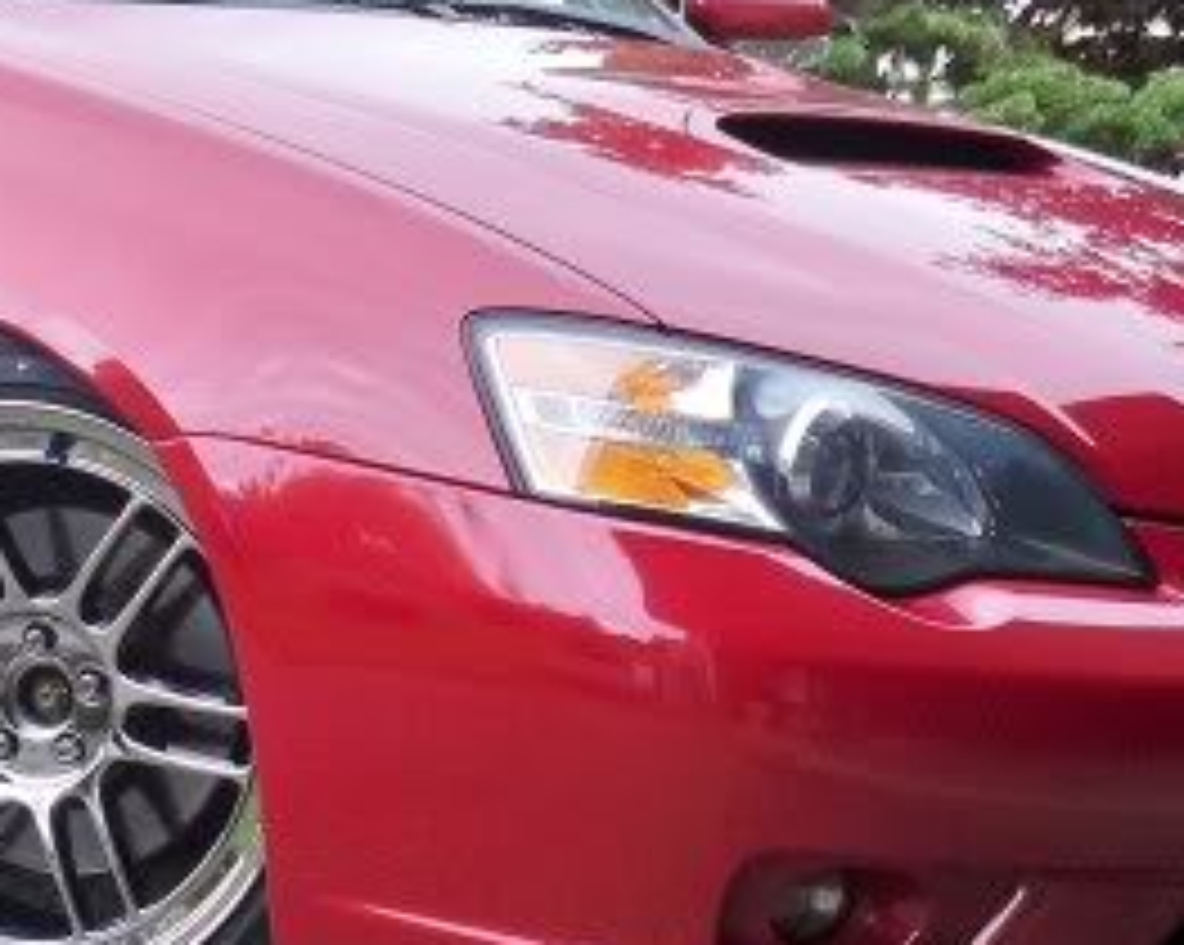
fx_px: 3642
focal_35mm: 104
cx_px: -32
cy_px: 684
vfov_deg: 14.7
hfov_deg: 18.0
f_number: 3.1
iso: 80
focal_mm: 6.3
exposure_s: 1/60
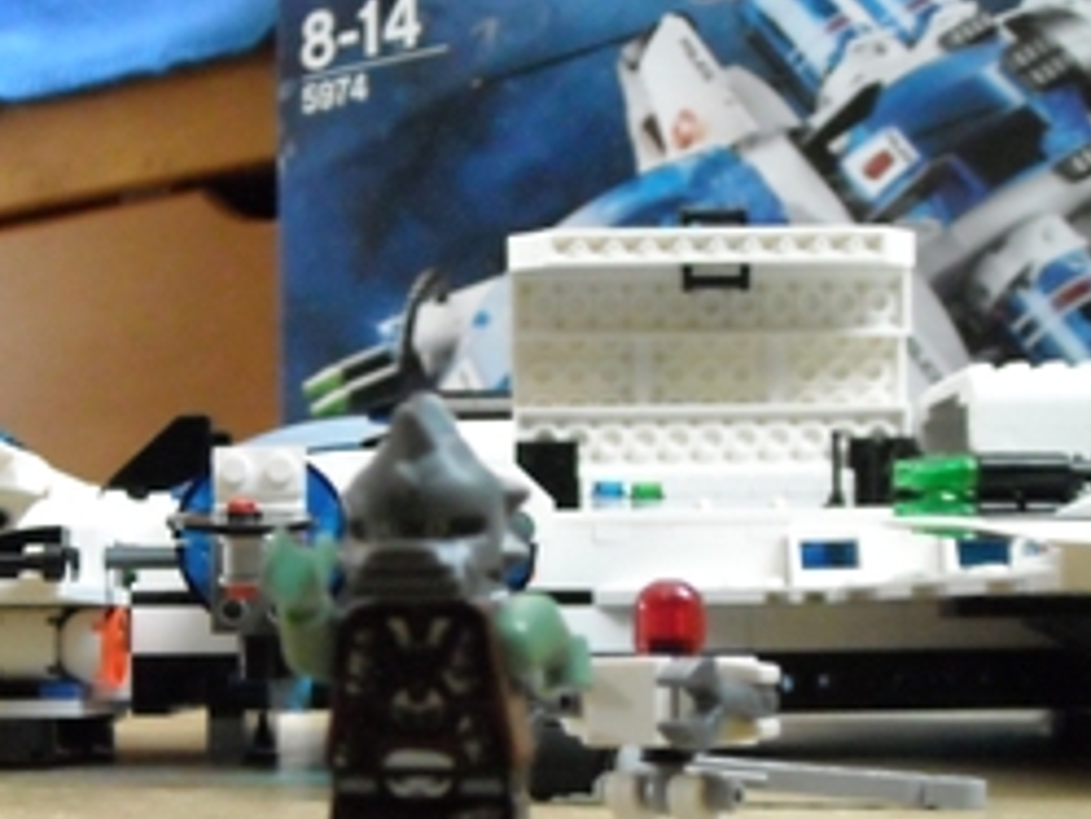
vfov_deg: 23.1
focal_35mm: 63
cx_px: 407
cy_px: 618
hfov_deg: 30.6
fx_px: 1987
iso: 766
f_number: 2.8
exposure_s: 1/8
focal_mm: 5.7
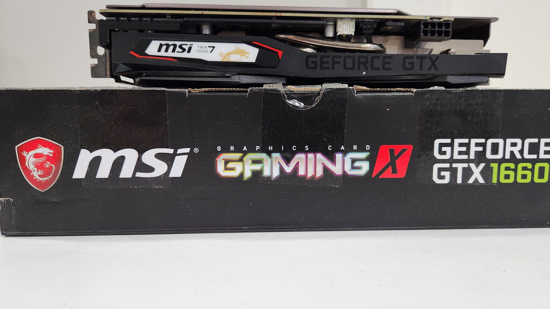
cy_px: 150
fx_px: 379
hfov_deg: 71.9
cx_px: 280
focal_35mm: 26
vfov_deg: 44.4
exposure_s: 1/120
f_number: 1.8
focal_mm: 5.4
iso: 500
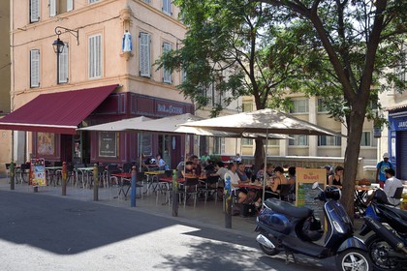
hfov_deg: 58.7
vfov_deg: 41.1
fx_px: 362
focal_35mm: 32
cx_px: 204
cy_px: 136
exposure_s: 1/250
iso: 200
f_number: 9
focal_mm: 32
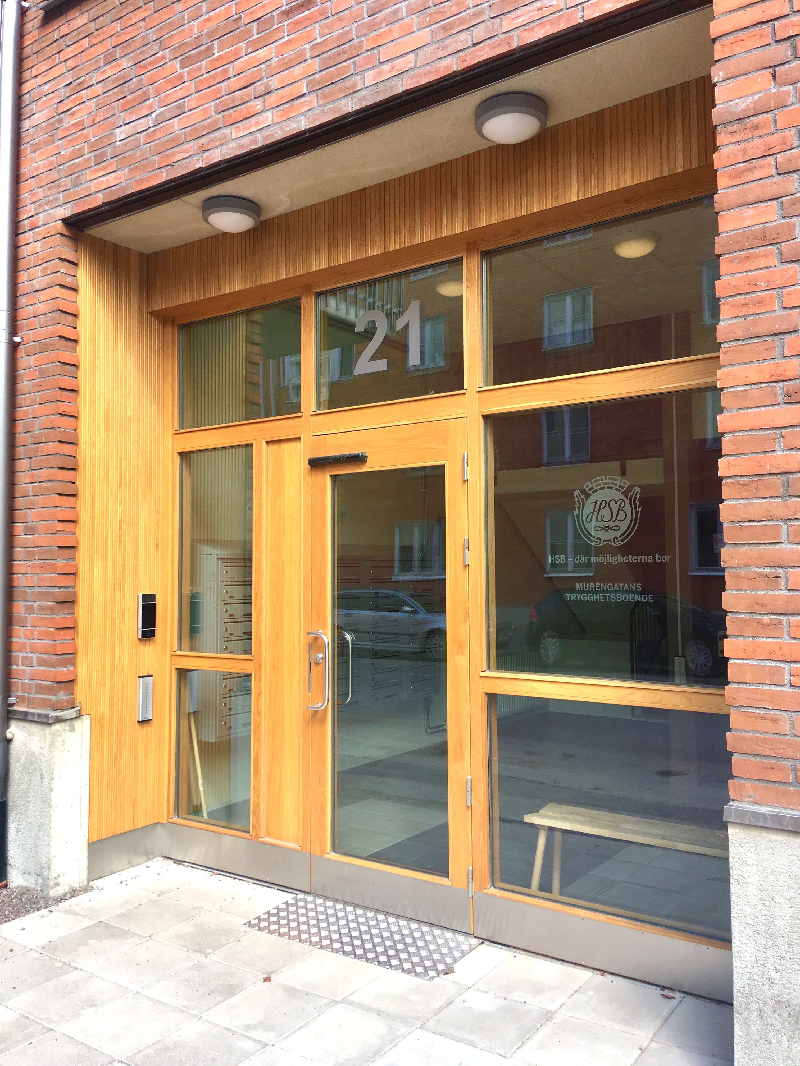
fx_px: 894
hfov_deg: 48.2
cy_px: 533
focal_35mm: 29
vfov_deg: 61.7
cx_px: 400
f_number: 2.2
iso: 25
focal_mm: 4.15
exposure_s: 1/368
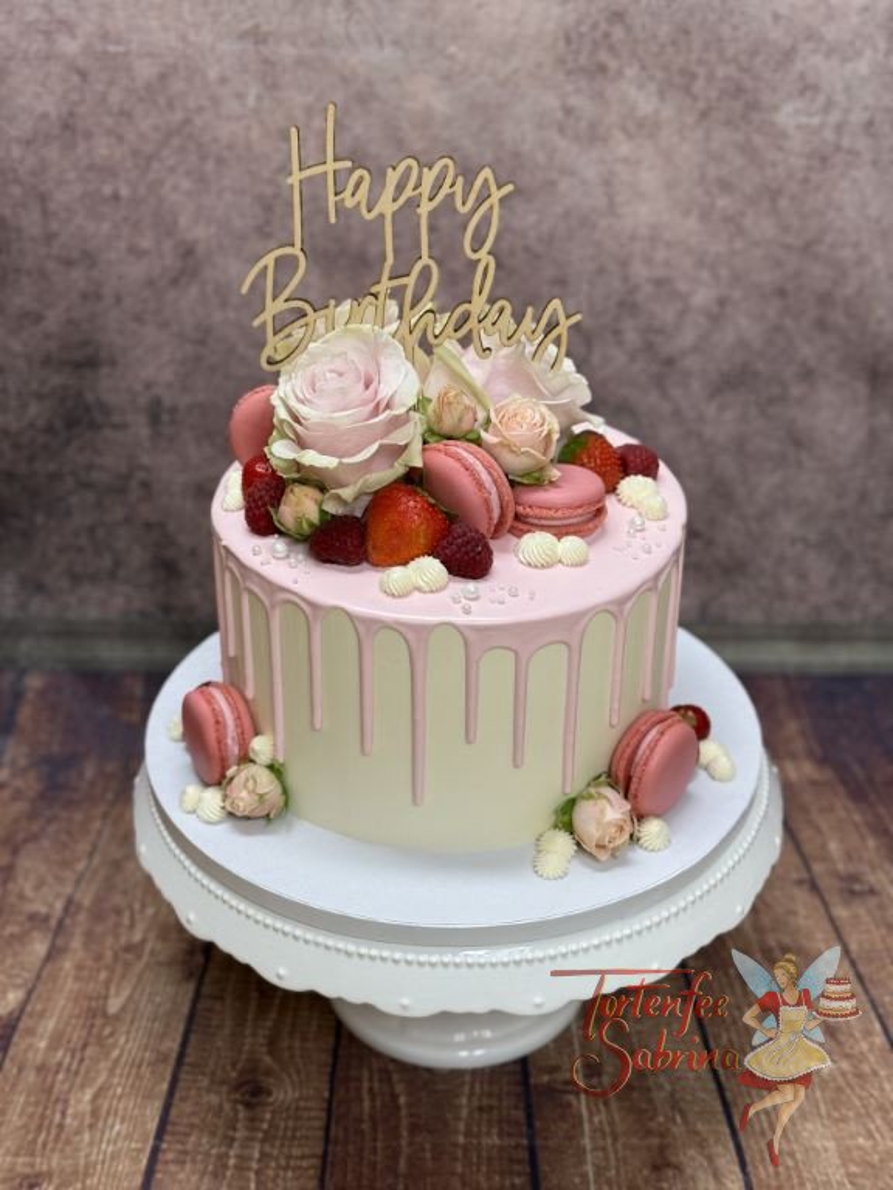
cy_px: 595
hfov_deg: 30.3
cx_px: 446
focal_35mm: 48
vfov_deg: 39.7
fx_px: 1651
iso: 50
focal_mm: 6.76
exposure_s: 1/50
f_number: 1.78
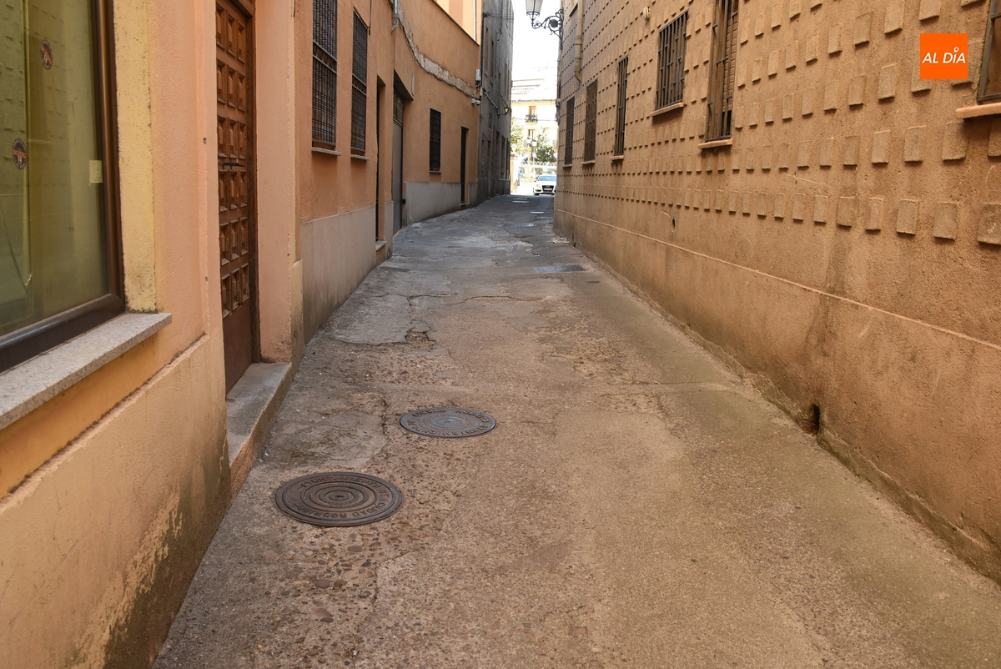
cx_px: 500
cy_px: 334
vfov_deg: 48.0
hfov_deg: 67.3
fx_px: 751
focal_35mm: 27
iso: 400
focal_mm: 18
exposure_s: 1/125
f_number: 5.6
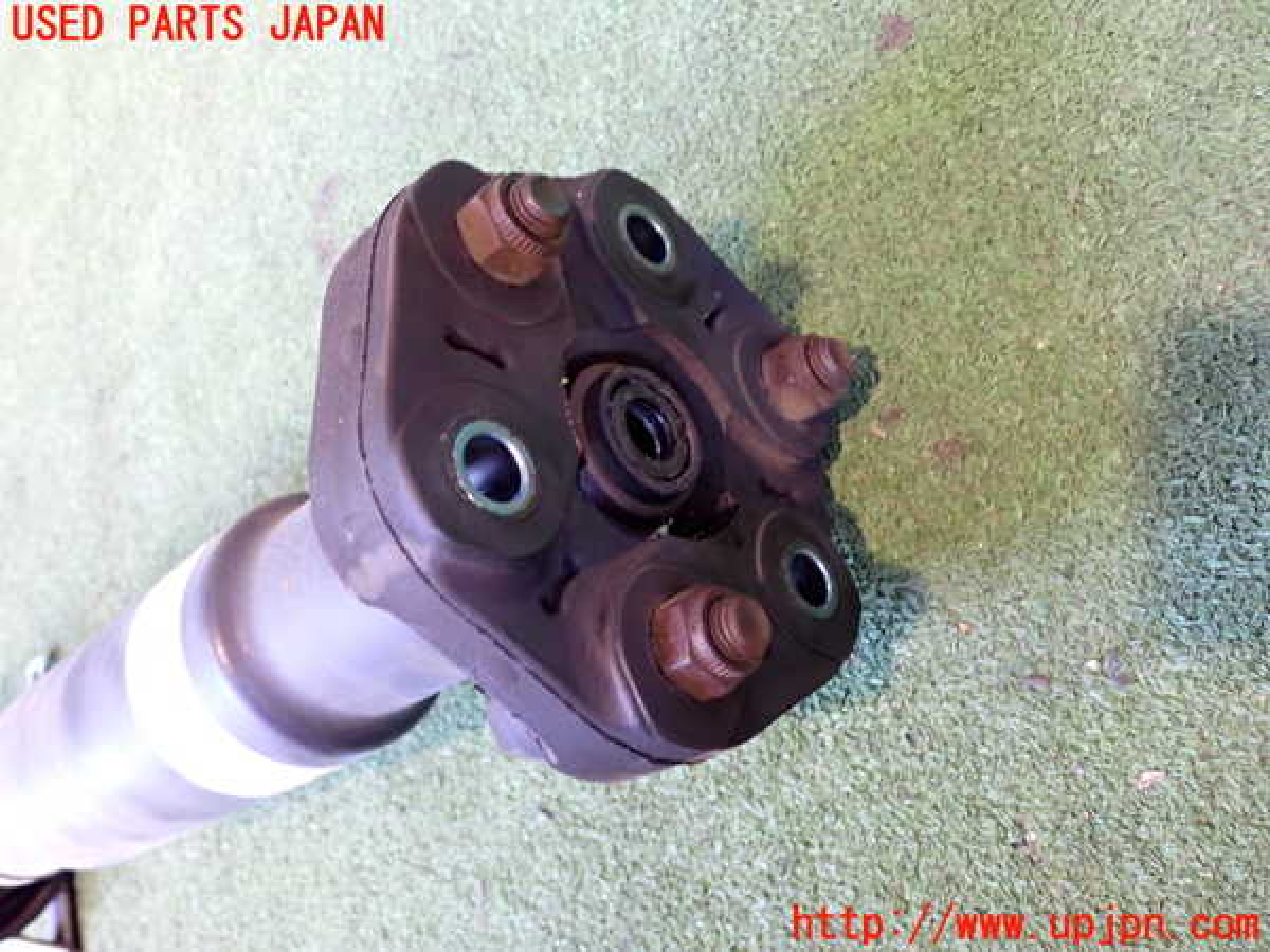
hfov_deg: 60.0
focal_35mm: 30
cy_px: 476
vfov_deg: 46.8
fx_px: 1101
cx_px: 635
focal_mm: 5.4
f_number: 2.3
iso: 640
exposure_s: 1/30
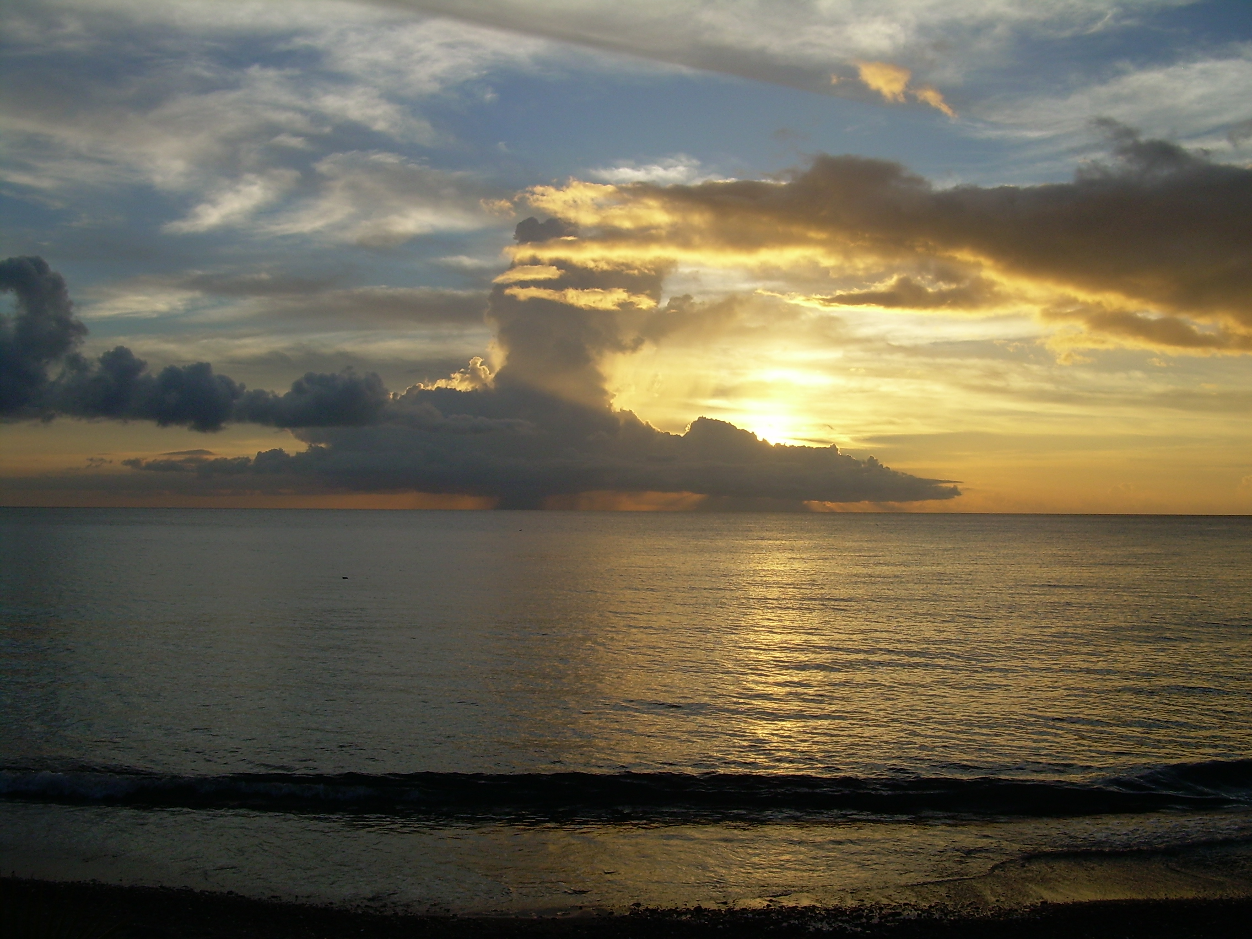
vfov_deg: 37.7
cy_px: 470
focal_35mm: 38
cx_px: 626
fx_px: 1374
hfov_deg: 49.0
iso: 50
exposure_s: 1/324
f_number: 4.6
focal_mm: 6.3
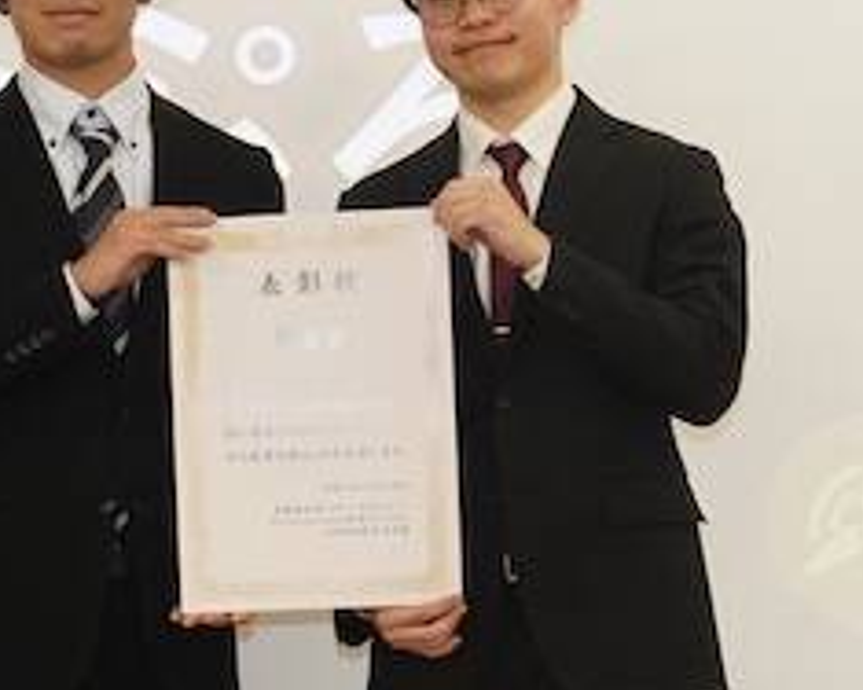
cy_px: 314
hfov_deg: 7.6
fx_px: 6462
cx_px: 77
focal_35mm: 253
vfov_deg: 6.1
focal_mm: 85
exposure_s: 1/250
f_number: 6.3
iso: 3200
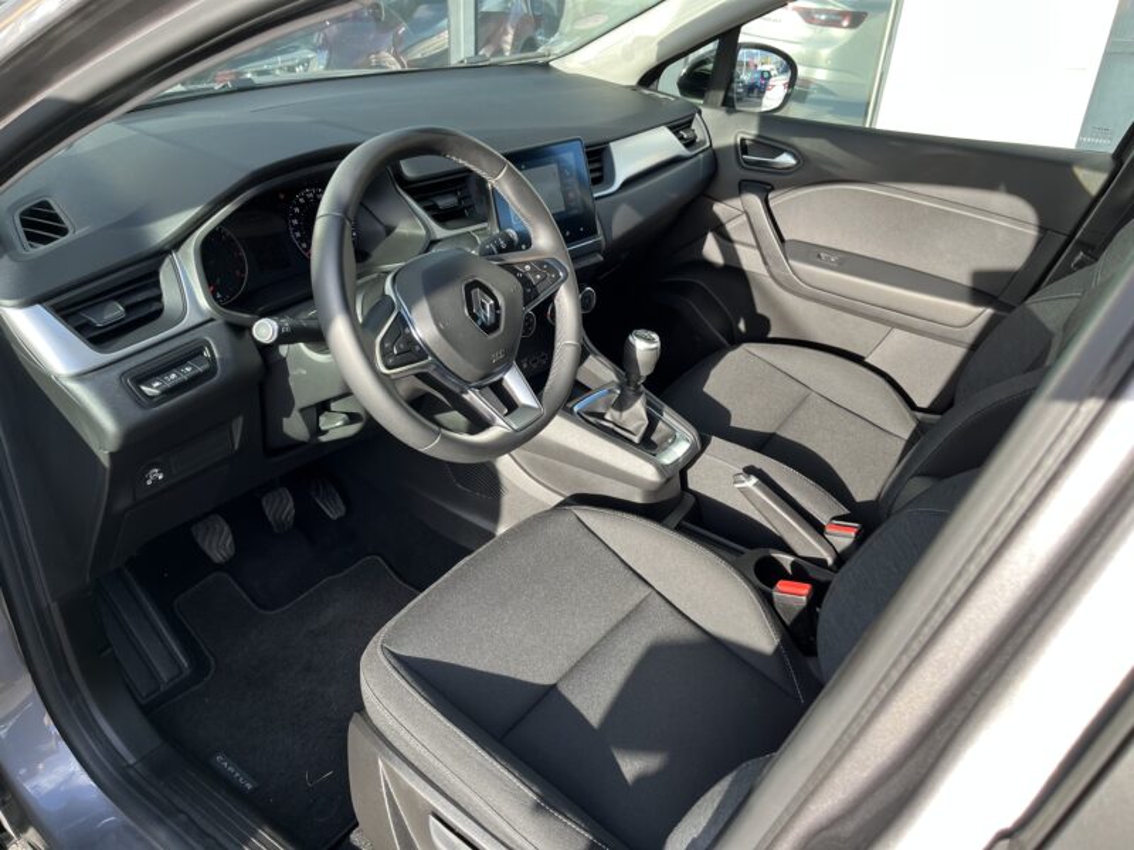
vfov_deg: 53.1
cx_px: 567
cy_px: 425
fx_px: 852
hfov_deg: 67.3
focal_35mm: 26
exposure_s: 1/293
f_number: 1.6
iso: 40
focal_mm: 5.1
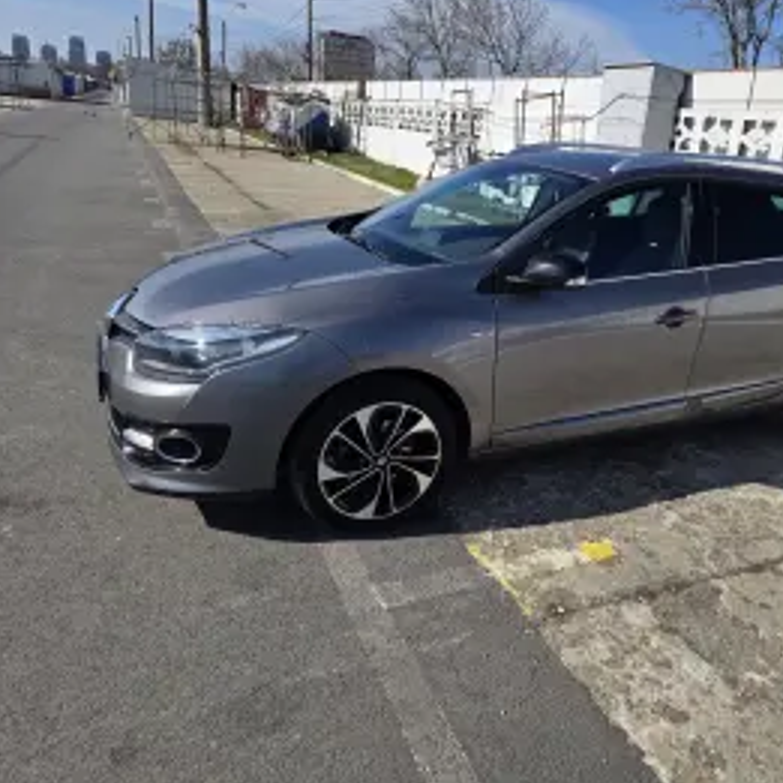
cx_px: 528
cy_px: 384
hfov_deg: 56.0
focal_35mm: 28
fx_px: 717
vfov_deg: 57.3
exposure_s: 1/7626
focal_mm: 6.3
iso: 80
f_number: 1.7
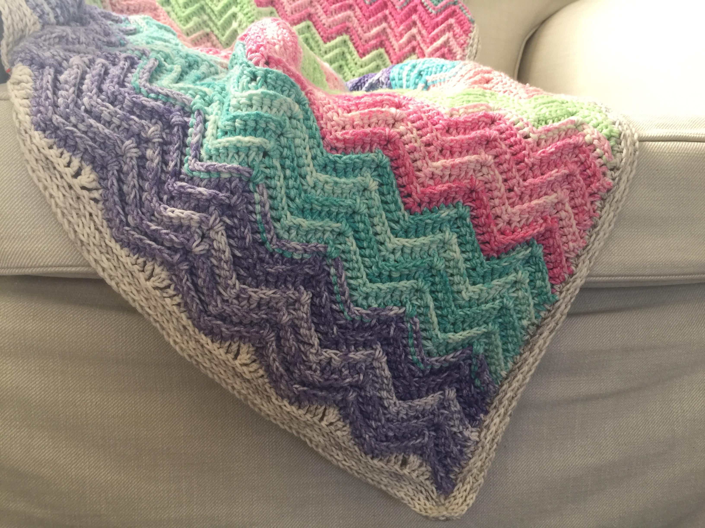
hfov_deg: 61.7
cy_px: 264
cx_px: 352
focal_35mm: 29
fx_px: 591
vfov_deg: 48.2
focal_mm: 4.15
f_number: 2.2
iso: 50
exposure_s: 1/33
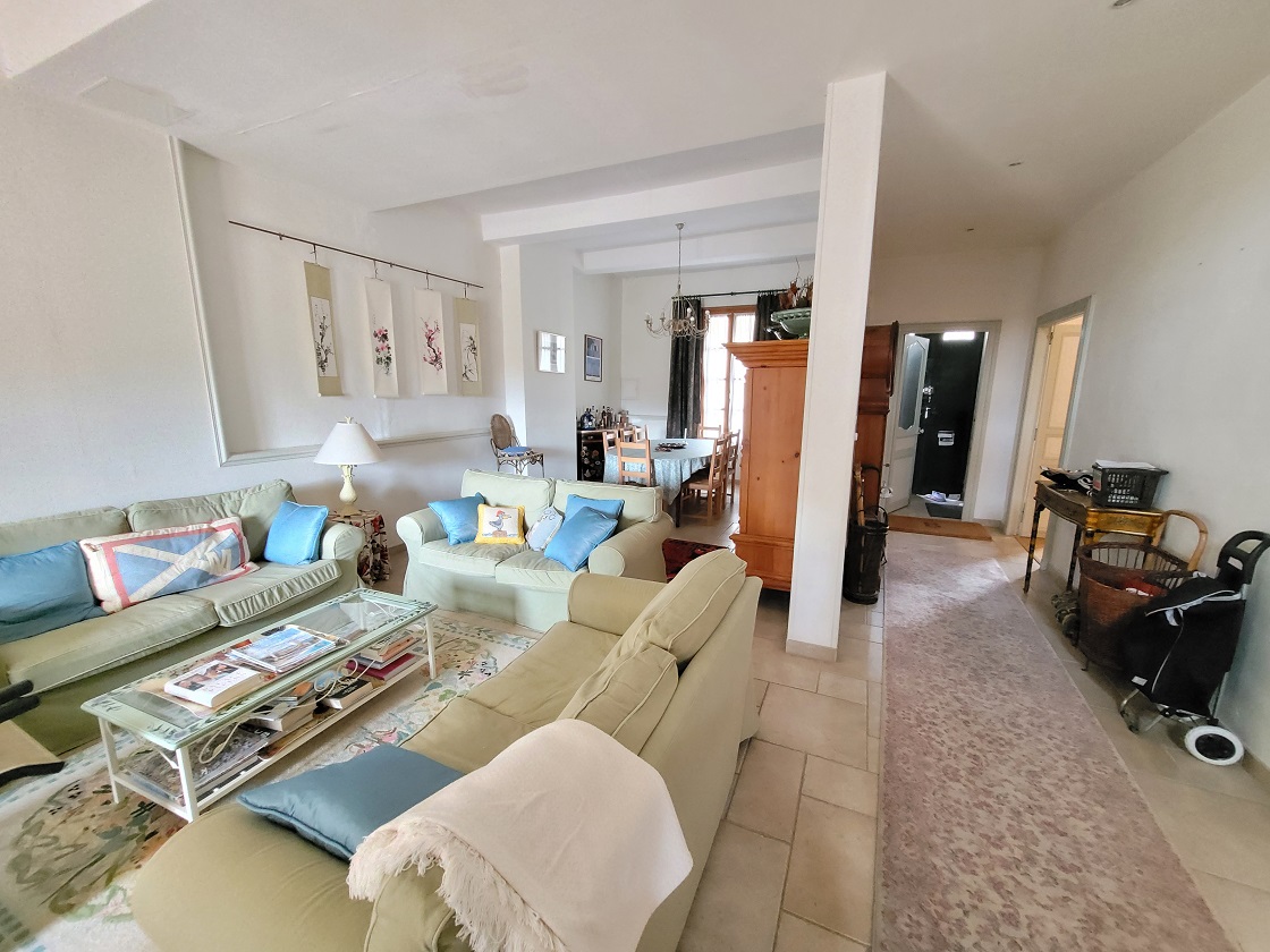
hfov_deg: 106.2
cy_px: 476
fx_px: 477
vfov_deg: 89.9
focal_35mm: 13
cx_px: 635
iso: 1250
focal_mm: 1.74
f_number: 2.2
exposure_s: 1/25
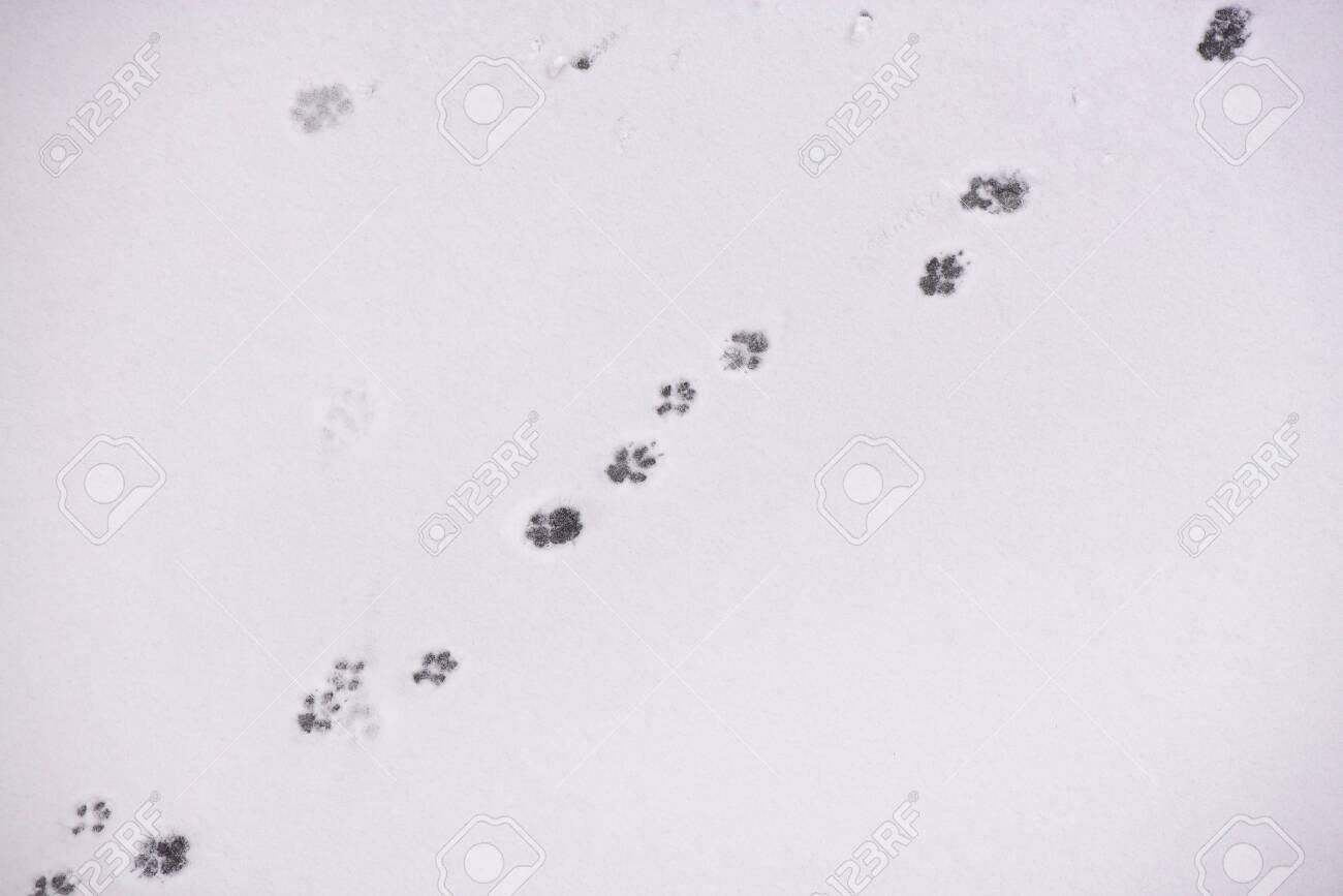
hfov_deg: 19.5
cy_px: 448
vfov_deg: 13.0
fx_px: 3917
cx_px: 672
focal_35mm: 105
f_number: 6.7
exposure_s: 1/1000
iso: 250
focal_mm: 105
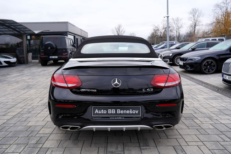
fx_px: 199
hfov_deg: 60.3
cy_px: 77
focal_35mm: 31
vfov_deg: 42.3
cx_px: 116
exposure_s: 1/100
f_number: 4.5
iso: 100
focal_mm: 31
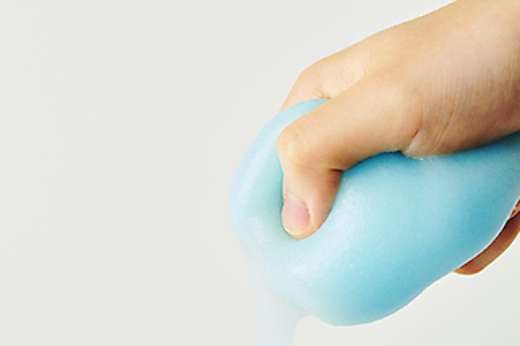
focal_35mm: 131
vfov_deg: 10.4
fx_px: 1892
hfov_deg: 15.6
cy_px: 310
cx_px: 339
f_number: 8
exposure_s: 1/125
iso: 31
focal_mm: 70
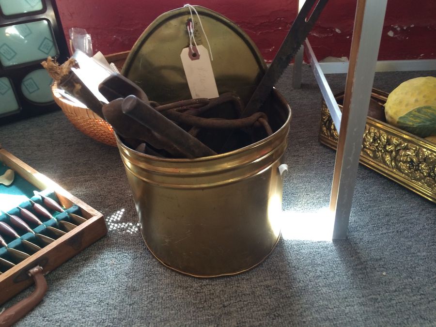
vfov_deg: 46.8
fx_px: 378
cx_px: 218
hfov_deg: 60.0
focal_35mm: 30
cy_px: 164
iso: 80
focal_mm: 4.12
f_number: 2.2
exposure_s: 1/30
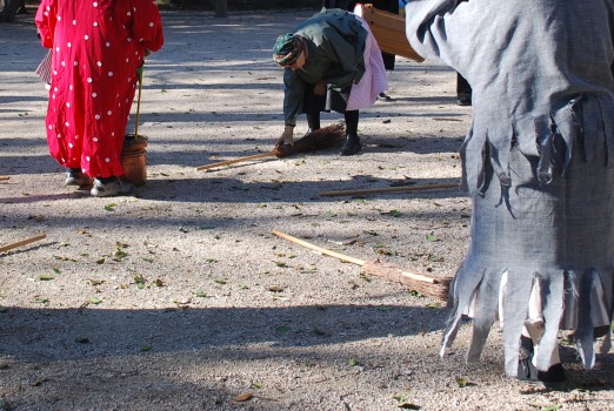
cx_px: 240
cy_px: 33
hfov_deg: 29.1
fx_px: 1179
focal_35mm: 69
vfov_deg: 19.4
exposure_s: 1/125
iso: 125
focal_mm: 24
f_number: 5.6
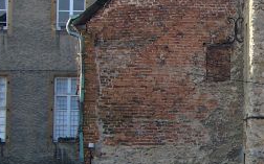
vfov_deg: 6.5
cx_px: 320
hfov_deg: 10.2
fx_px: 1452
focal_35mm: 202
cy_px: 73
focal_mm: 12.52
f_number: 4
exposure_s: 1/183
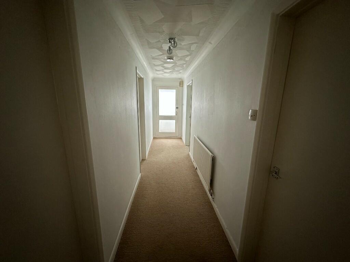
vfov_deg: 85.7
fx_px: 142
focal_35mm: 14
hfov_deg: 102.1
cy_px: 131
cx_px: 175
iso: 500
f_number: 2.2
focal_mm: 2.22
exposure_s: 1/60
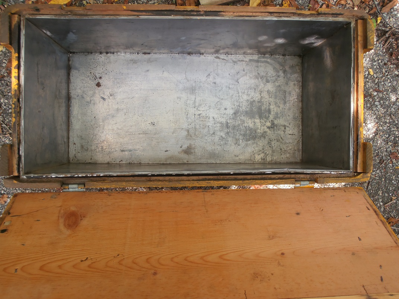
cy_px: 150
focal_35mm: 33
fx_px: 380
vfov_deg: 42.9
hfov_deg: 55.4
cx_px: 200
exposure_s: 1/40
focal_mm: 5.93
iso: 80
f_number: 3.6
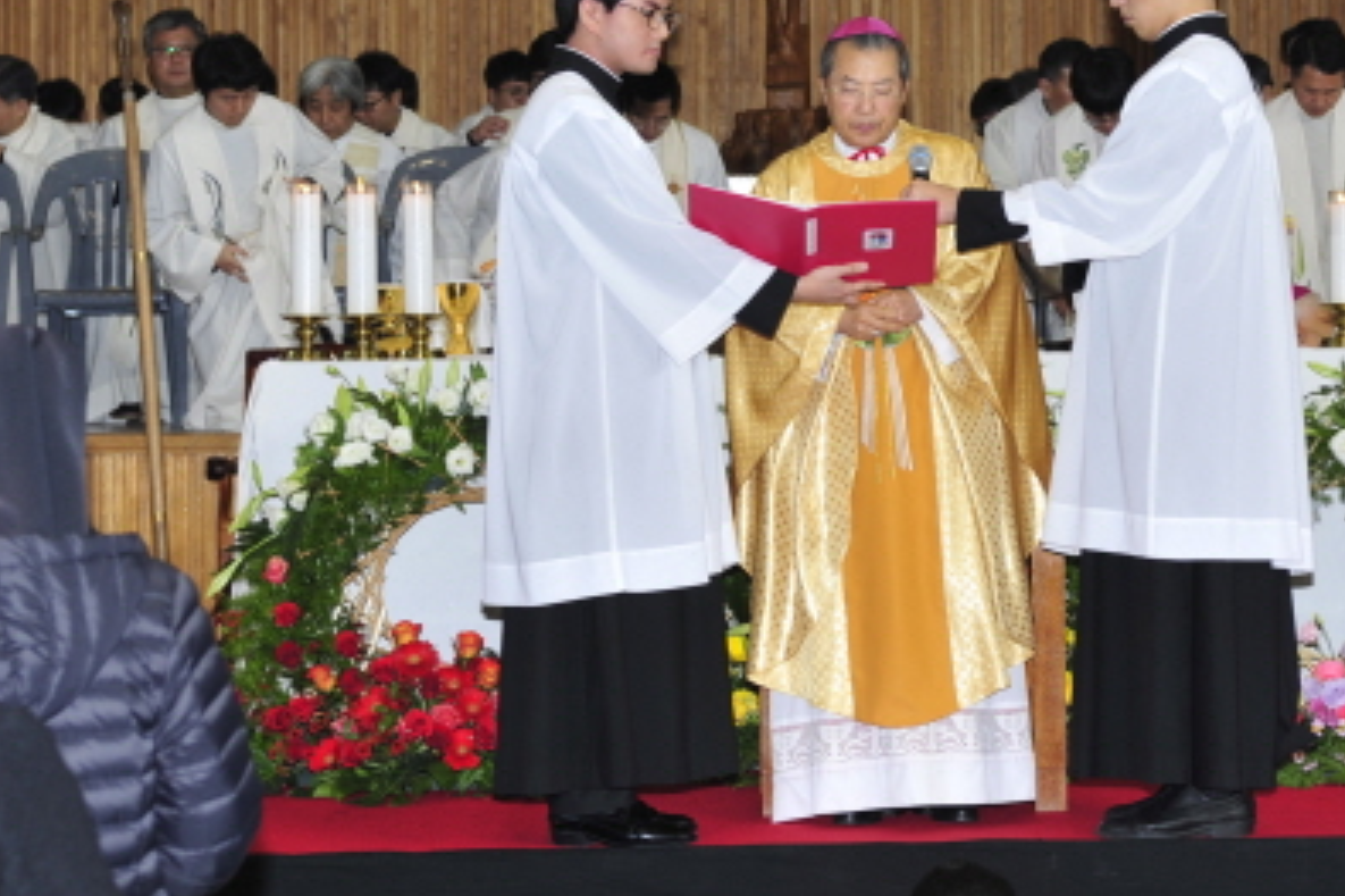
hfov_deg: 16.5
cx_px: 875
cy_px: 228
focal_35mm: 124
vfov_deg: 11.0
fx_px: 4631
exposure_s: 1/60
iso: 200
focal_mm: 70
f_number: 5.6
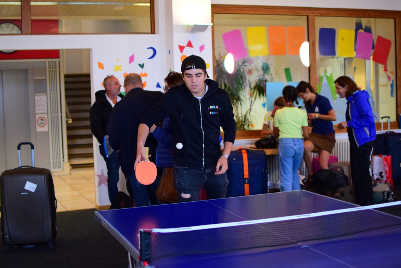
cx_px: 200
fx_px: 585
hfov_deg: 37.8
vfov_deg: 25.8
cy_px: 134
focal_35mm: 52
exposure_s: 1/250
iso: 1600
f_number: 1.8
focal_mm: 35
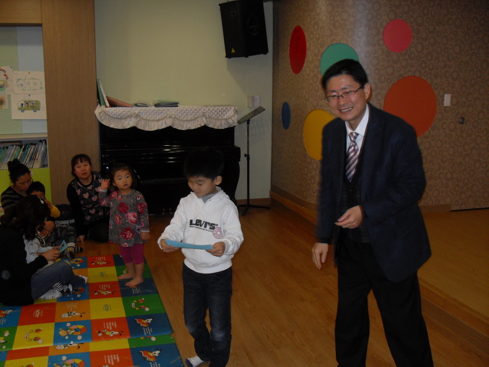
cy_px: 184
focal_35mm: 37
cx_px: 244
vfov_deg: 38.7
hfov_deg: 50.1
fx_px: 523
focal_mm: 6.3
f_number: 2.8
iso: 100
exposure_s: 1/45
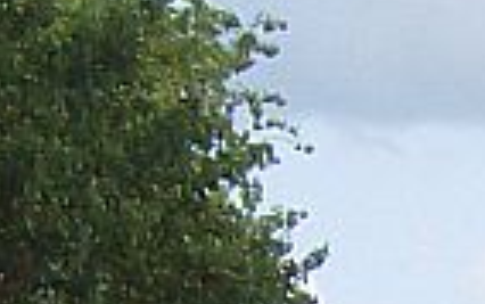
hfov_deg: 2.5
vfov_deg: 1.6
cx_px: 1055
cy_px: 1139
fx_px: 10913
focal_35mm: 825
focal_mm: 18
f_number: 7.8
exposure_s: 1/242
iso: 100
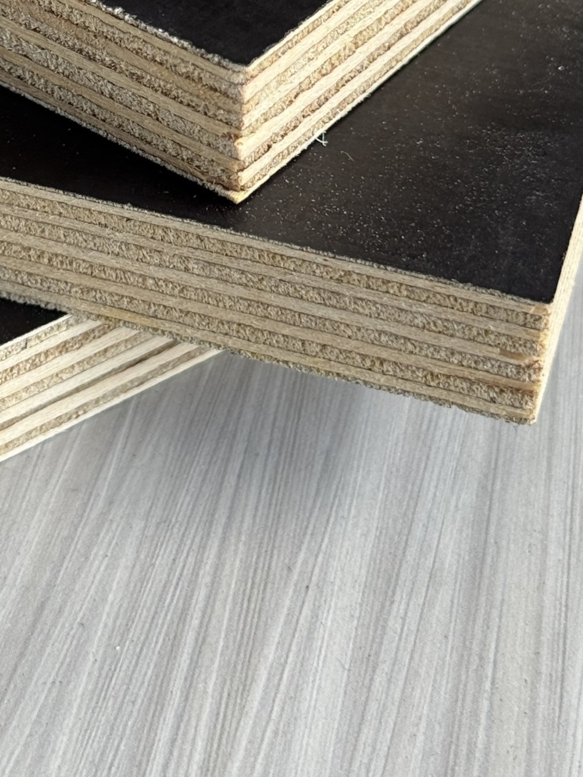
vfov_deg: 19.6
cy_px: -3
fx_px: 2179
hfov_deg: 15.2
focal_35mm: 97
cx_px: 183
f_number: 1.78
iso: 50
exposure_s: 1/100
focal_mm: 6.76
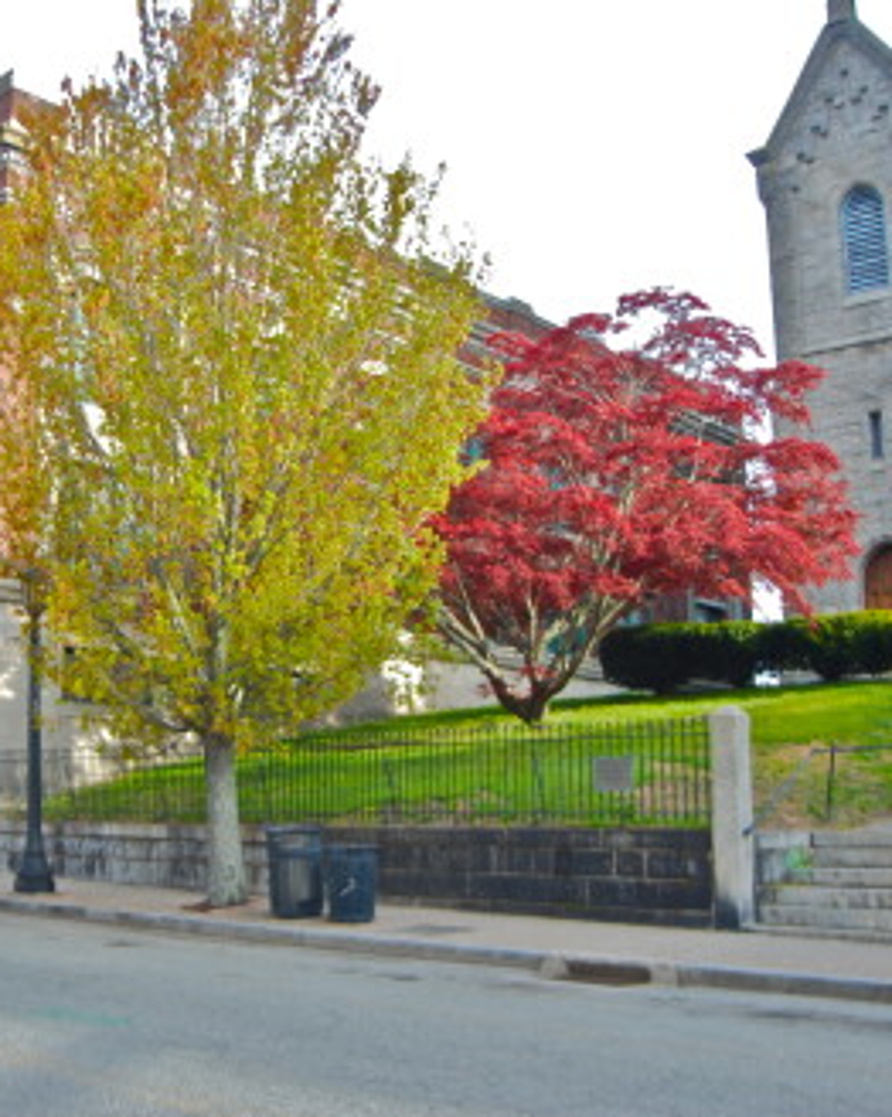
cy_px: 567
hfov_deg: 34.4
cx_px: 272
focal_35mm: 43
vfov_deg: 42.9
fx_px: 1420
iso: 200
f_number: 4.5
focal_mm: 20
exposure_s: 1/80
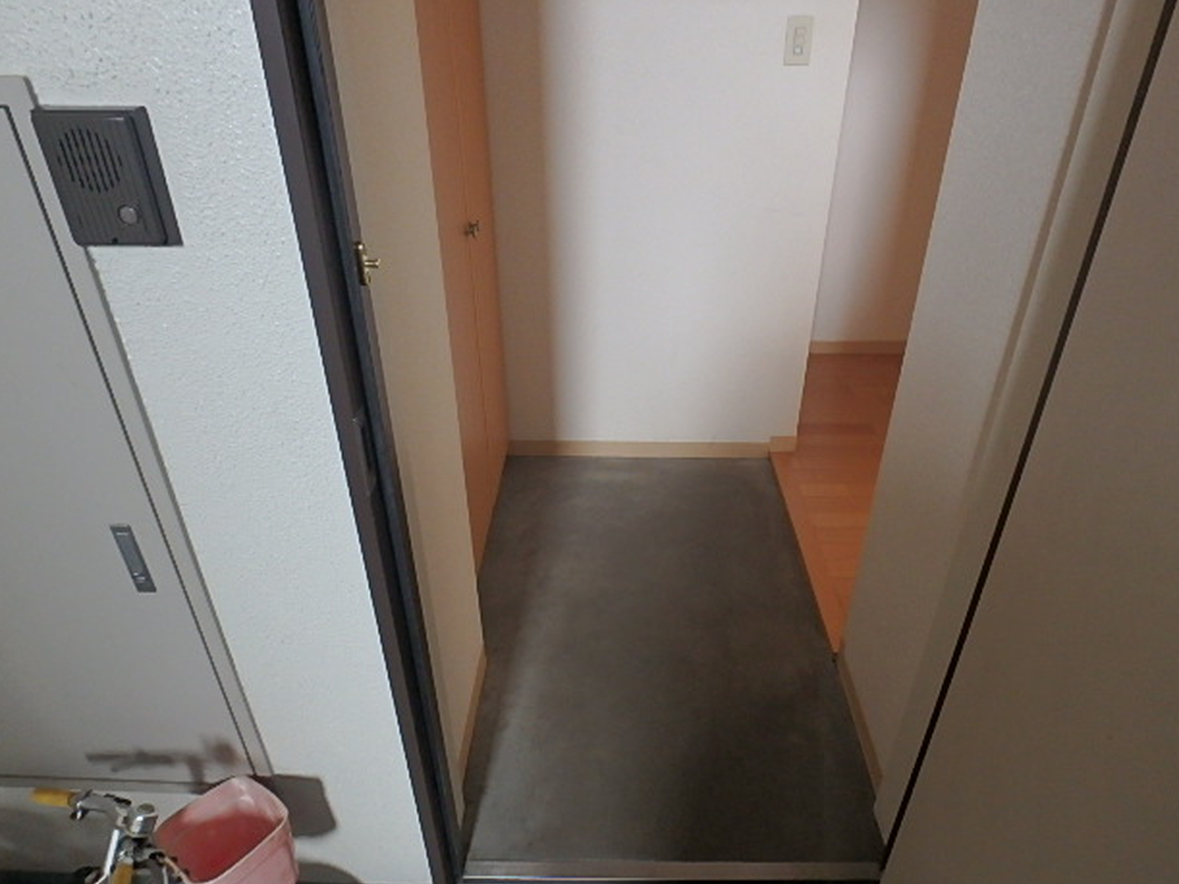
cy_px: 444
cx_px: 608
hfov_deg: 76.4
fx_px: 749
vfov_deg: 61.1
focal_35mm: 22
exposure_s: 1/30
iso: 320
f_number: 3.5
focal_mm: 3.7
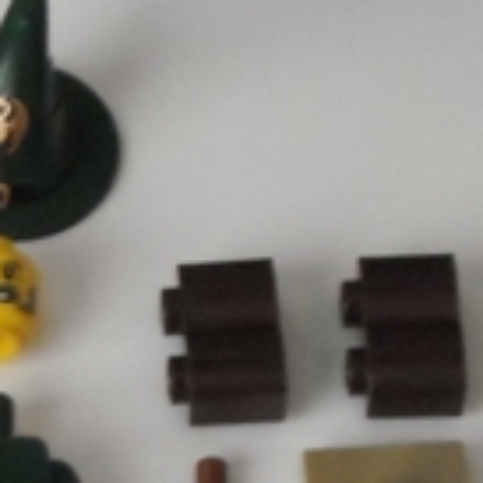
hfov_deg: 7.2
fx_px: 3836
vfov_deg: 7.2
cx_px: 159
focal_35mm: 243
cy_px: 472
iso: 800
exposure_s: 1/17
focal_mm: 13.73
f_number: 4.1
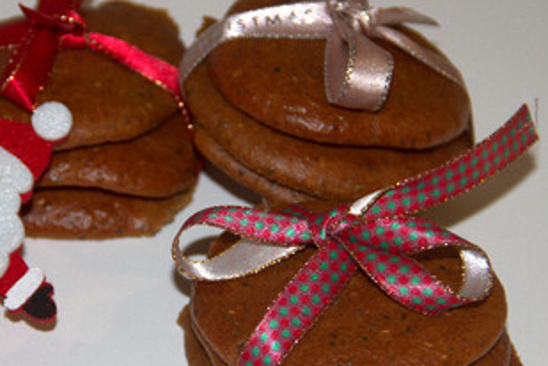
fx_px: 3029
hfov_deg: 10.3
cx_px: 160
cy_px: 243
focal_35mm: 199
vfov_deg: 6.9
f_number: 5.6
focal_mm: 79
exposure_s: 1/60
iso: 400
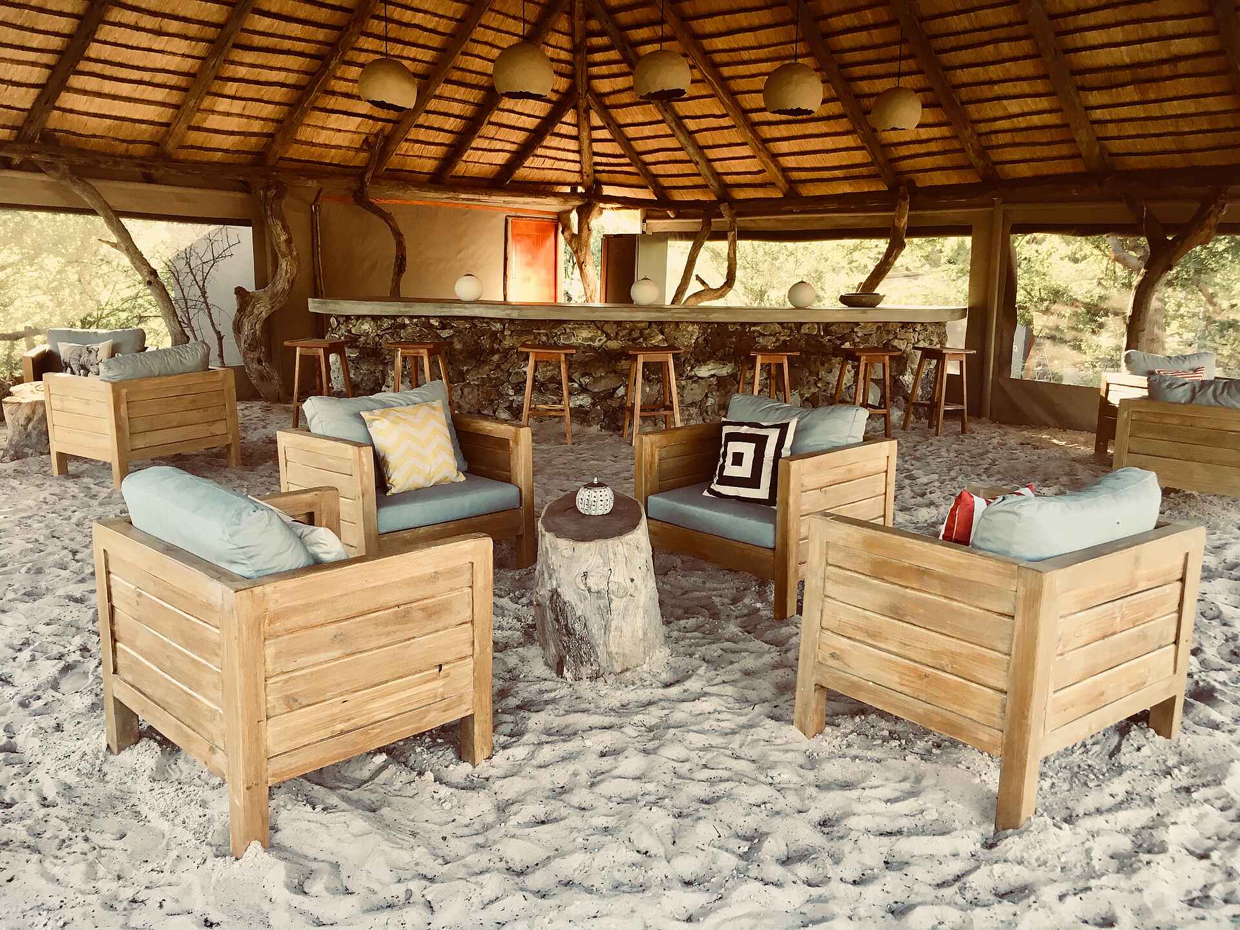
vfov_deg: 48.2
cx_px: 620
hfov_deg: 61.7
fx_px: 1039
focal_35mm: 29
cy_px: 465
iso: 25
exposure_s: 1/33
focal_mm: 4.15
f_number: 2.2
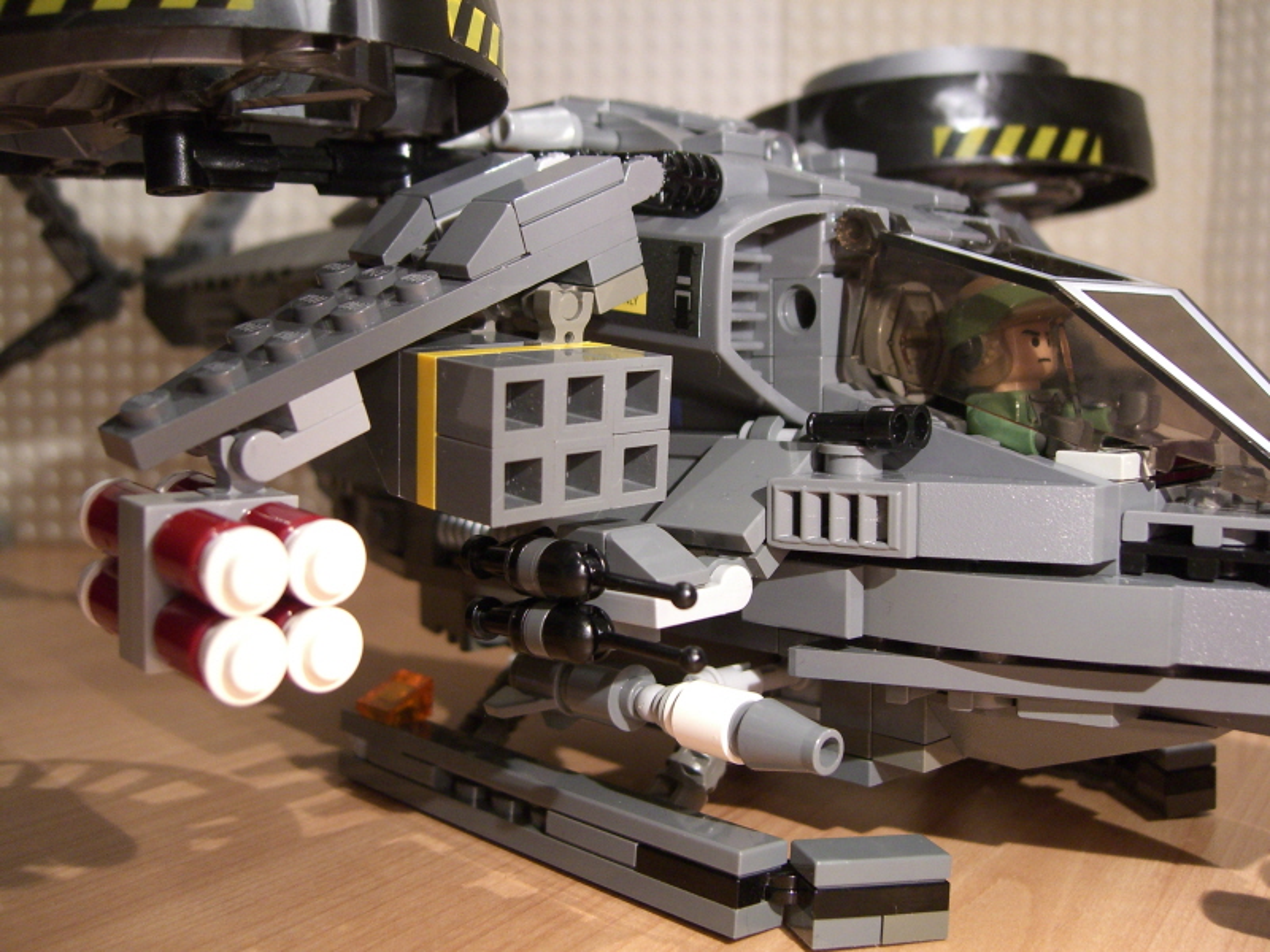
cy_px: 476
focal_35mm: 38
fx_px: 1394
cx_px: 635
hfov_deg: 49.0
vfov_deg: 37.7
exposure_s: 1/40
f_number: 2.8
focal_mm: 7.9
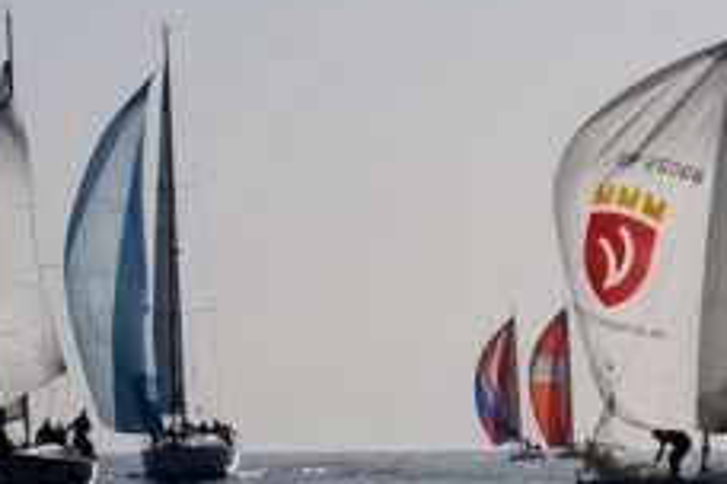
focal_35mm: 290
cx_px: 880
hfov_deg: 7.1
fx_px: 5851
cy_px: 253
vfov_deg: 4.7
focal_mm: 55
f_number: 11
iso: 100
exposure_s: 1/500
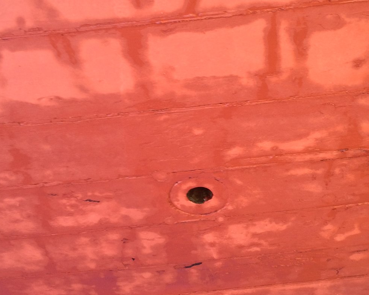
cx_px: 257
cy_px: 188
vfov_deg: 29.0
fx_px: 568
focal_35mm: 52
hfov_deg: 35.5
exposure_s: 1/60
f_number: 2.2
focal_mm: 4.15
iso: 40
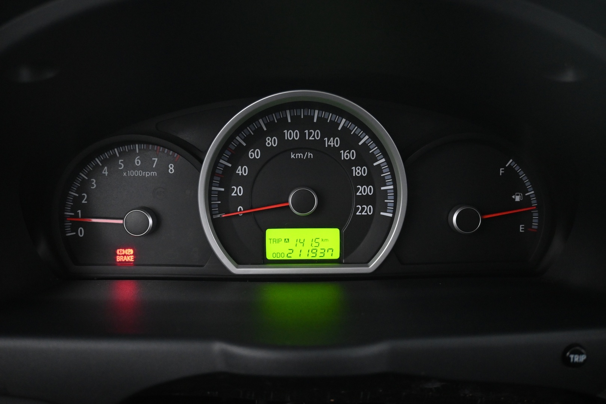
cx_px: 303
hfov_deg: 63.2
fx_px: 492
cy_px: 202
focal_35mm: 29
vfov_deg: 44.6
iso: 3200
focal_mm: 19.5
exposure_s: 1/30
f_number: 3.8
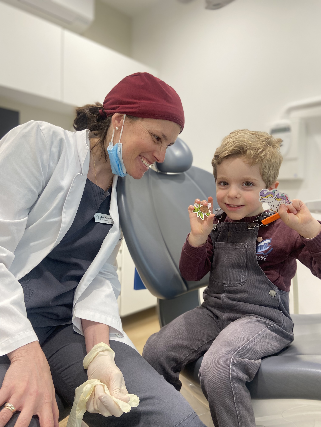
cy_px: 214
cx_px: 160
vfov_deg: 67.3
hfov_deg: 53.1
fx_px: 321
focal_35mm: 26
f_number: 1.8
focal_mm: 4.25
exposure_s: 1/100
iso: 100
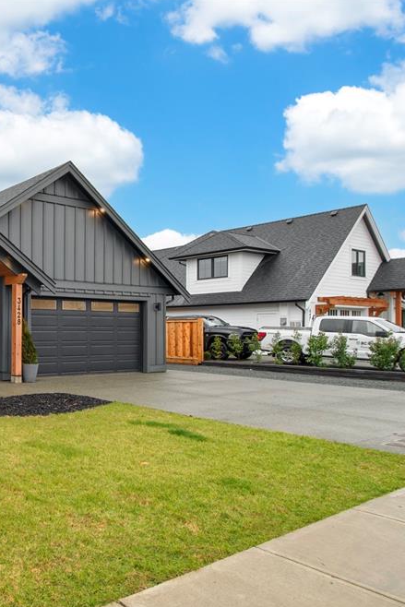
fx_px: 472
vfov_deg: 65.5
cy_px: 311
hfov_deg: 40.2
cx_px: -8
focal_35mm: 28
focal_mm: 12
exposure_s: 1/80
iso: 320
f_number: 8
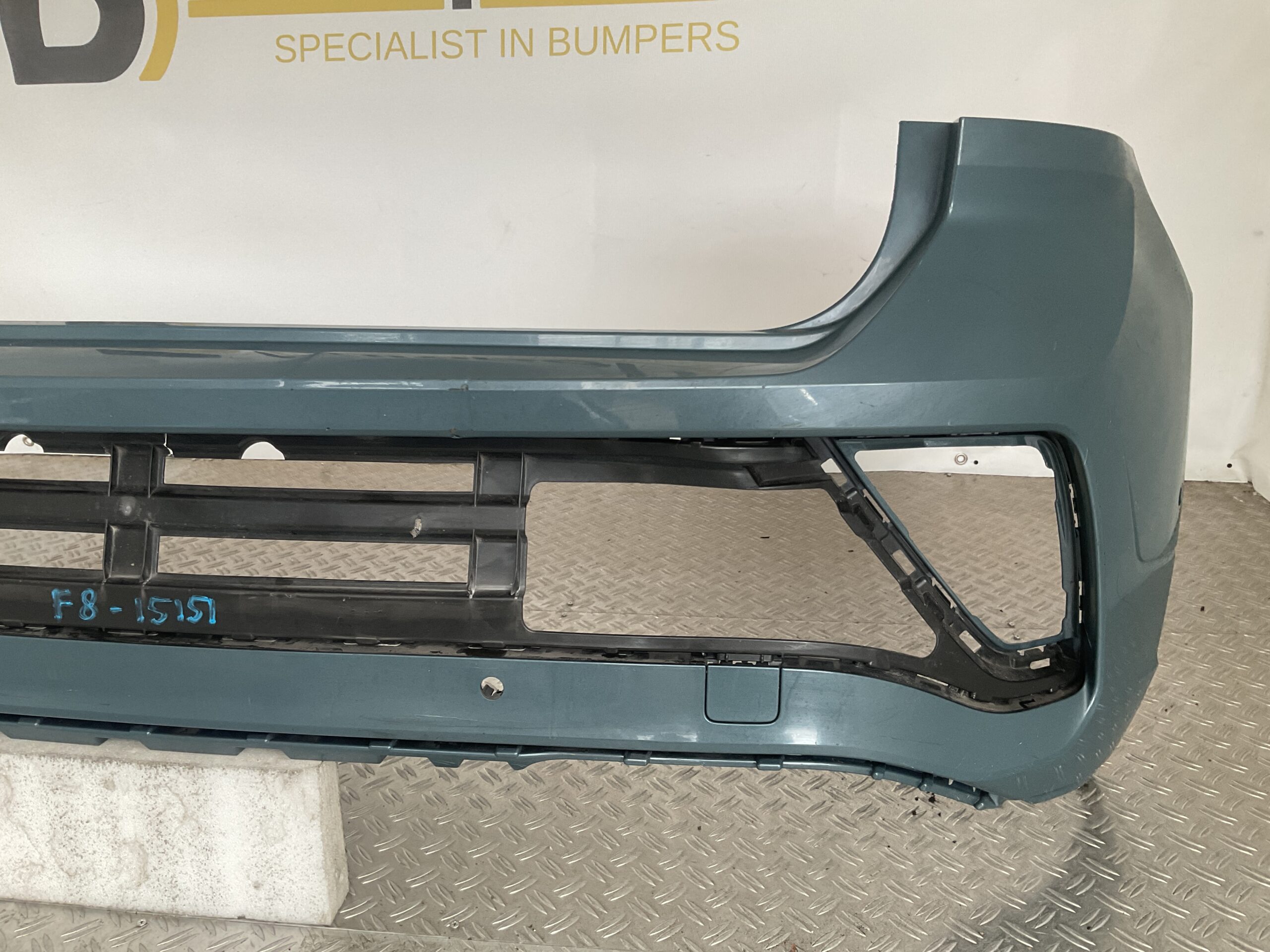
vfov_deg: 48.2
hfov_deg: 61.7
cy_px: 476
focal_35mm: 29
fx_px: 1064
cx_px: 635
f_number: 1.8
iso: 64
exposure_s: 1/120
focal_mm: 3
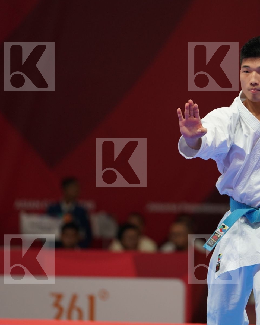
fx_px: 3798
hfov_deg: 3.9
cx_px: 213
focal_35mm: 395
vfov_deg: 4.9
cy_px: 163
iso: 1250
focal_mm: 280
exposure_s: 1/500
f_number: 4
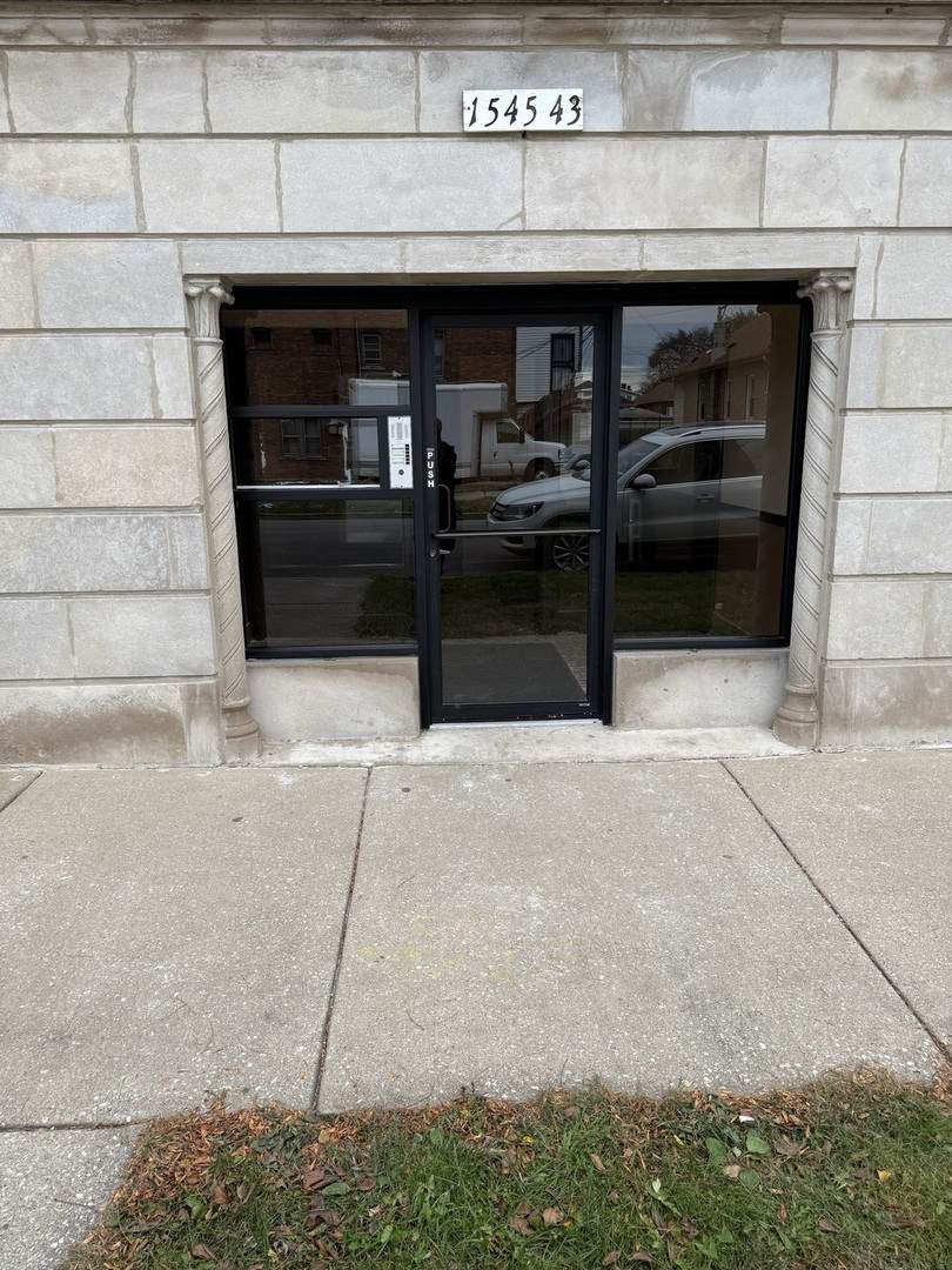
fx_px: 880
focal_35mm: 24
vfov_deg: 71.6
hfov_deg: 56.8
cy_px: 635
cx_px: 476
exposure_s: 1/575
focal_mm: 6.76
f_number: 1.78
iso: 80
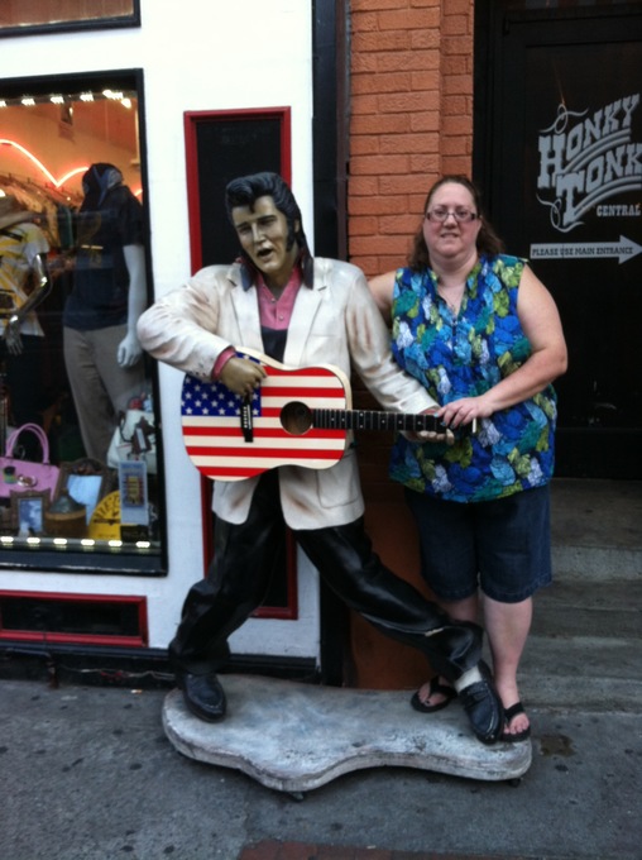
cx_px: 321
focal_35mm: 35
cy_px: 430
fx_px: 868
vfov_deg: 52.7
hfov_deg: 40.6
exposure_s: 1/15
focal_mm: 3.85
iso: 100
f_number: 2.8
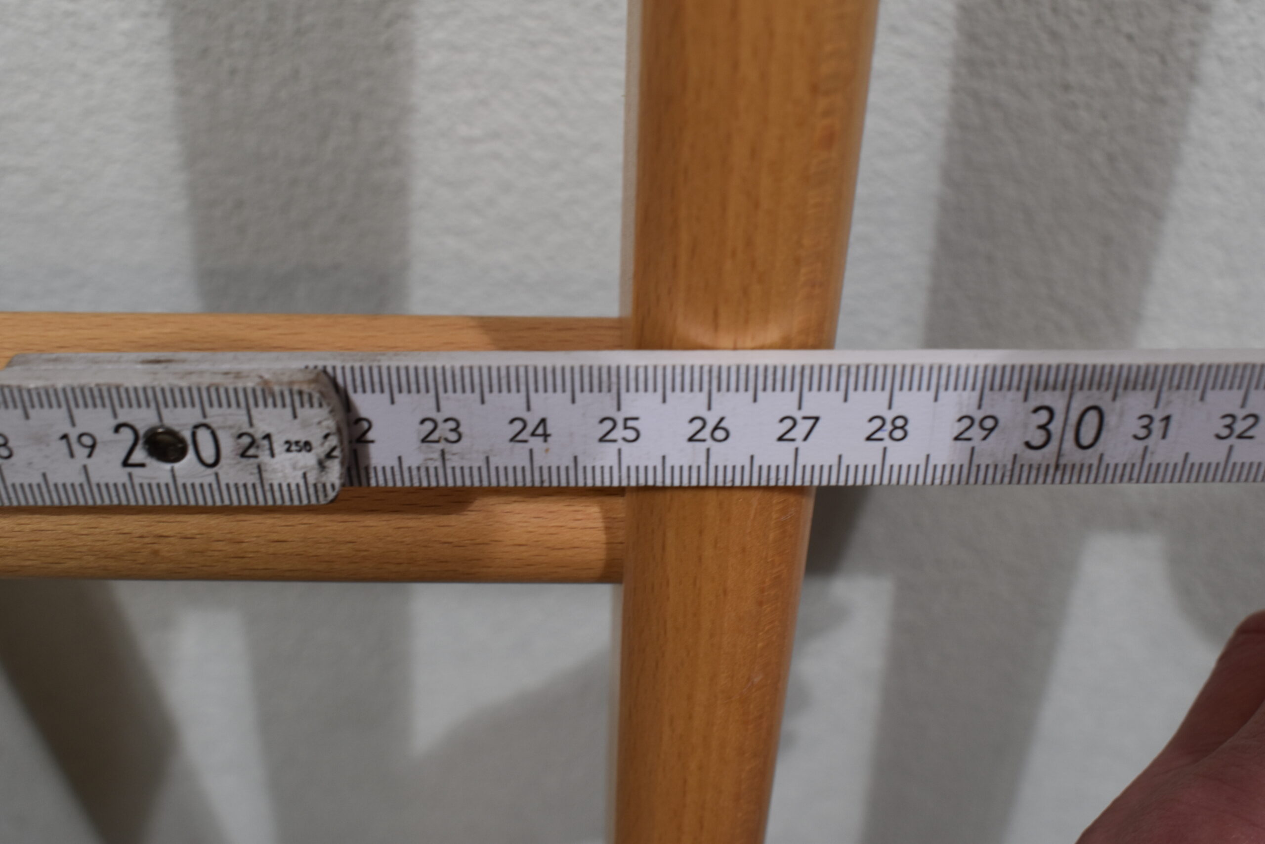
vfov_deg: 35.5
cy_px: 422
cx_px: 632
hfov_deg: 51.3
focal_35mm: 38
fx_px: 1318
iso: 360
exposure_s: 1/60
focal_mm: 25
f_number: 8
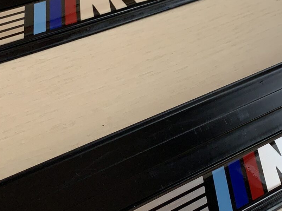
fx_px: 676
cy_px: 112
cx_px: 170
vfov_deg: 17.8
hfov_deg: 23.5
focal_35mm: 83
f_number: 1.8
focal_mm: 4.25
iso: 80
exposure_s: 1/121
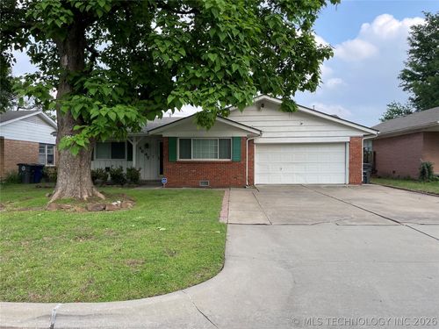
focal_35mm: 26
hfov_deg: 67.3
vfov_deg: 53.1
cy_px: 164
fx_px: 330
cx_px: 220
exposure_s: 1/812
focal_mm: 4.2
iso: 32
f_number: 1.6
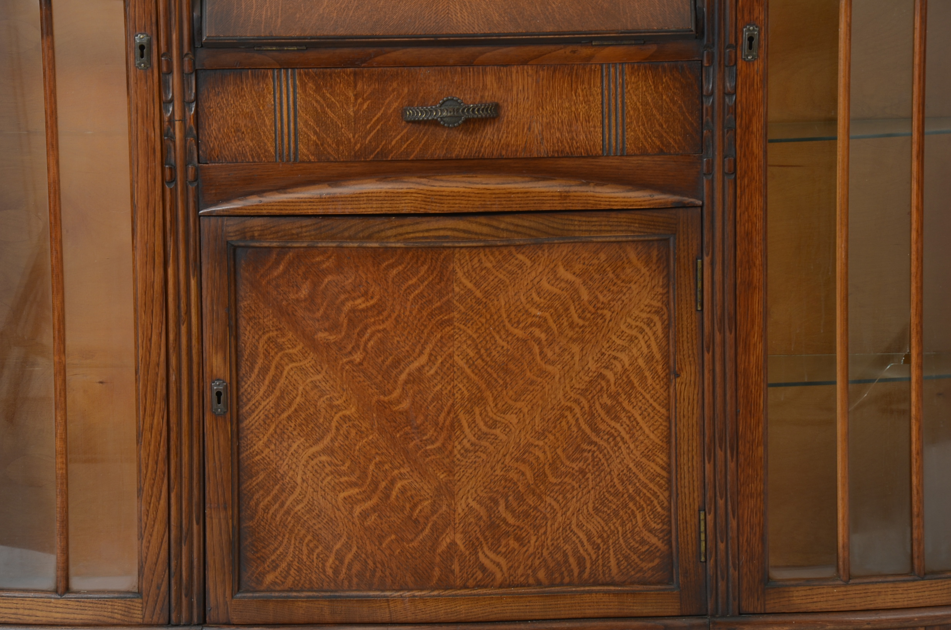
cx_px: 476
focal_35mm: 158
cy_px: 315
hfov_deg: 13.1
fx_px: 4152
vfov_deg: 8.7
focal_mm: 105
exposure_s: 1/125
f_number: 11
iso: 125
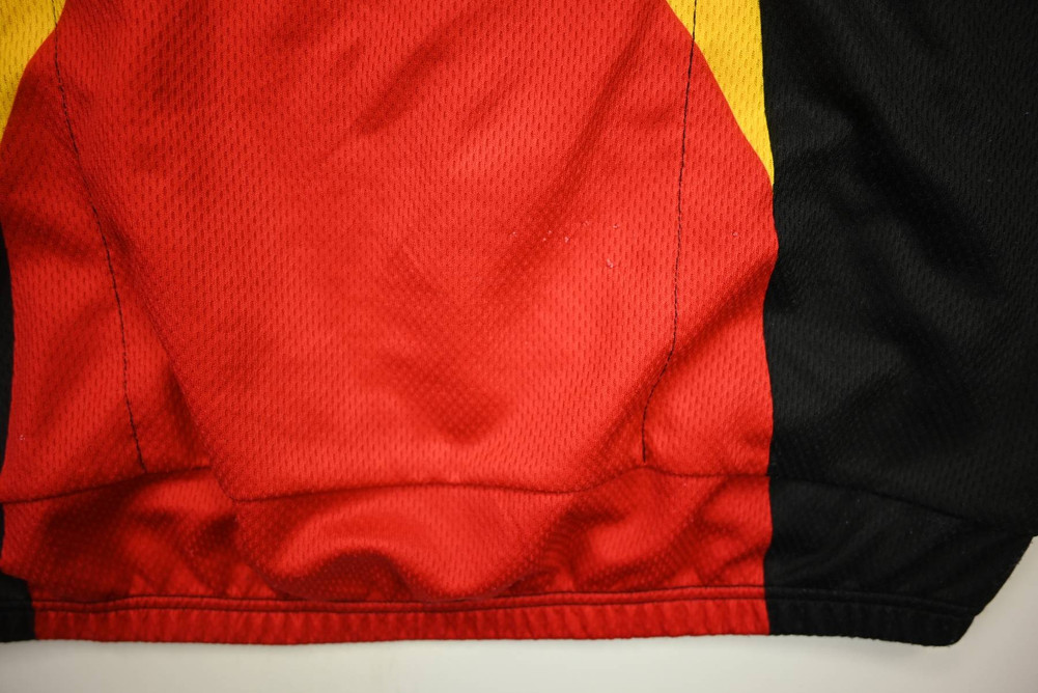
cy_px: 346
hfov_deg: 73.7
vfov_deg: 53.2
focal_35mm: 24
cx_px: 519
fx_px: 692
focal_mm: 24
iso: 200
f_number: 4
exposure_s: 1/125
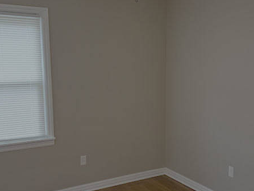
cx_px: 153
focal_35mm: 43
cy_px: 110
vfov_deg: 33.5
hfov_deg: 43.6
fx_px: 315
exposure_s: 1/120
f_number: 1.78
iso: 250
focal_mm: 6.76
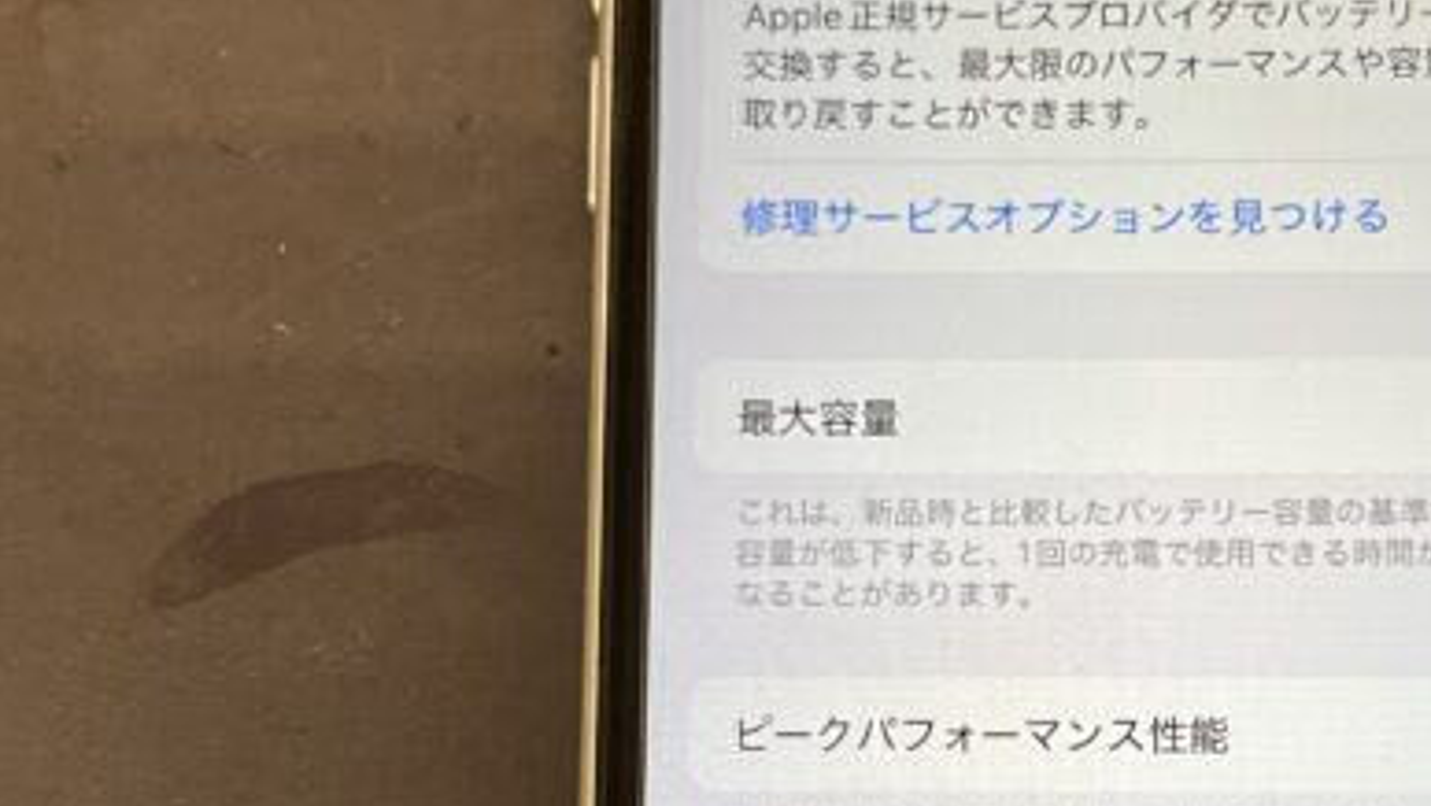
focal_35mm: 75
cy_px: 647
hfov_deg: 27.9
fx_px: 2847
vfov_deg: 16.0
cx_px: 1054
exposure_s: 1/120
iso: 80
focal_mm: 5.1
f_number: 1.6
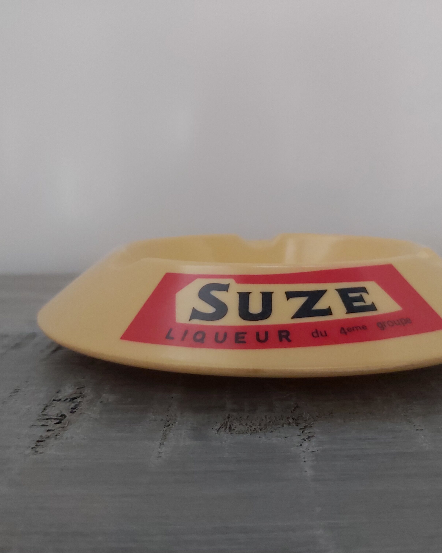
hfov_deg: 43.3
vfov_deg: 52.8
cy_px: 277
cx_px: 246
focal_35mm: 34
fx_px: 556
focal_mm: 3.92
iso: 1000
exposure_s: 1/17
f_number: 1.7
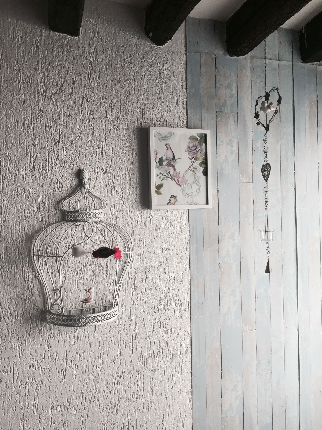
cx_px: 161
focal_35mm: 29
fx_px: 360
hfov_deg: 48.2
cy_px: 215
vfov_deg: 61.7
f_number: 2.2
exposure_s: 1/33
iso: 40
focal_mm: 4.15
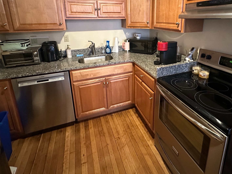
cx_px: 134
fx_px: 134
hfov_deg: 81.2
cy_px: 52
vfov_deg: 63.5
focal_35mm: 20
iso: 800
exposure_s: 1/40
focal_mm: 2.22
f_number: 2.2
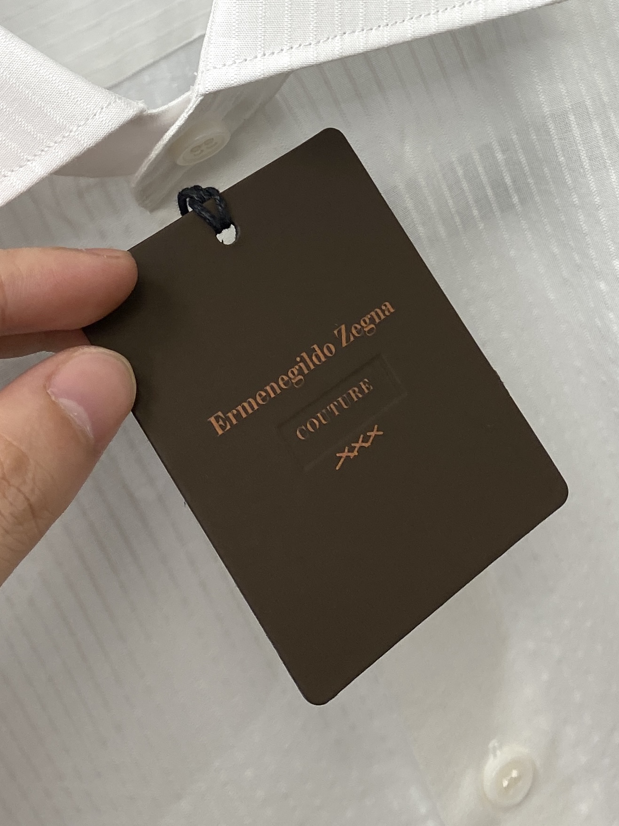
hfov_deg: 53.1
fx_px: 620
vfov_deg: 67.3
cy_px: 413
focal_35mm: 26
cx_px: 310
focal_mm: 4.25
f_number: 1.8
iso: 64
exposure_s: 1/121
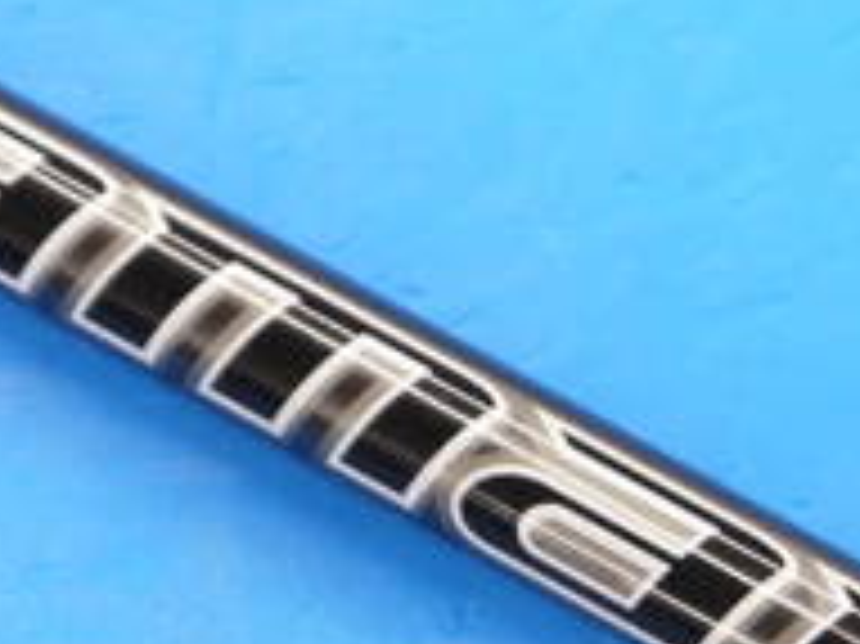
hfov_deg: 7.6
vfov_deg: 5.7
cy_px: 450
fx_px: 6505
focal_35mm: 262
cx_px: 612
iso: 640
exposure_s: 1/80
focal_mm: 39
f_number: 5.5
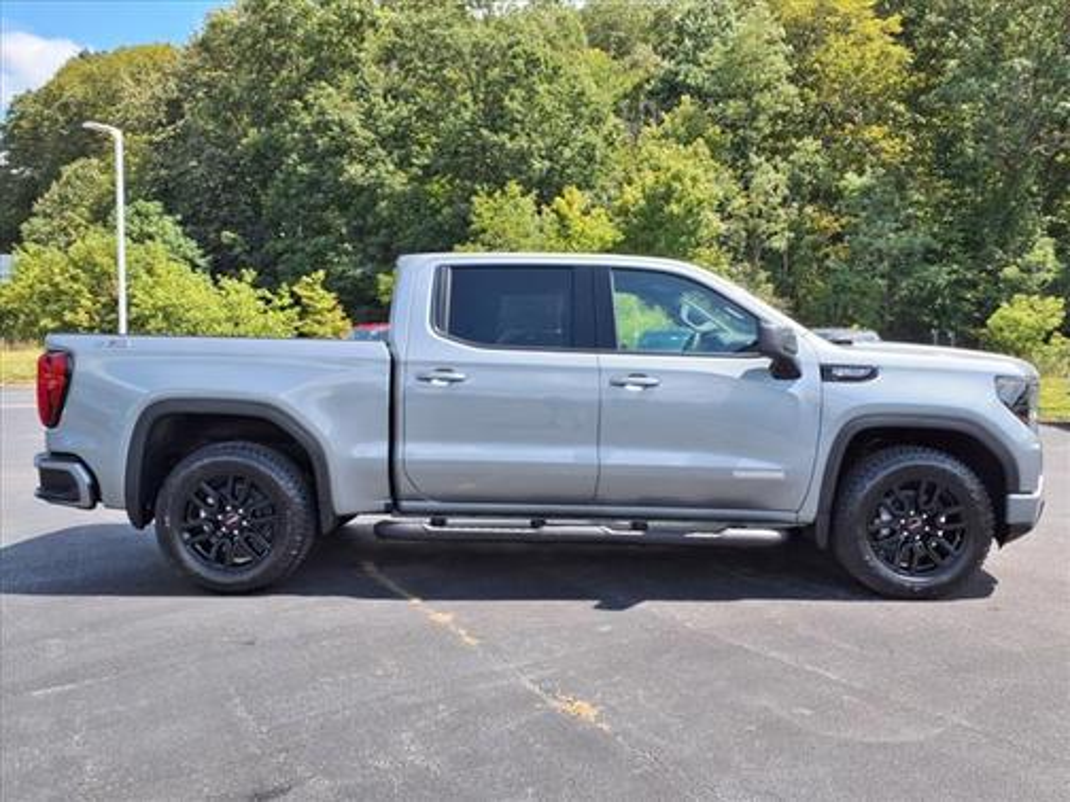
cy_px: 401
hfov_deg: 65.3
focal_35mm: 27
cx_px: 535
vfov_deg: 51.4
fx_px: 835
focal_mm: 3.58
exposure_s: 1/909
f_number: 1.9
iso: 40
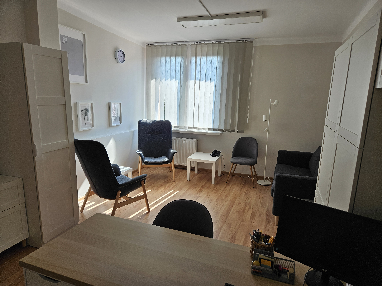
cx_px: 191
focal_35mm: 23
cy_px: 143
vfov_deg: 58.9
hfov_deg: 73.9
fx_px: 254
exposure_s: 1/180
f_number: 1.8
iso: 32
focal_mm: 5.4
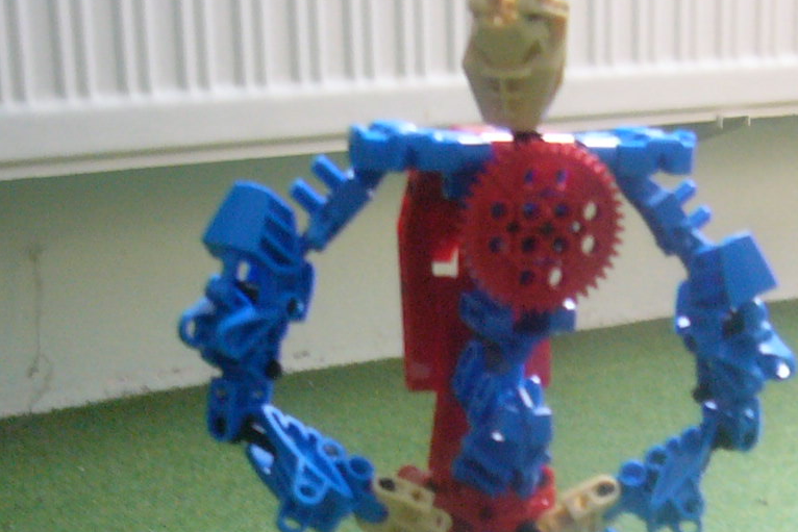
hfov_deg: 26.5
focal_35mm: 76
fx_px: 1685
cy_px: 534
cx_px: 516
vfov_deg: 17.5
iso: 200
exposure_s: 1/10
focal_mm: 5.8
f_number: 2.8
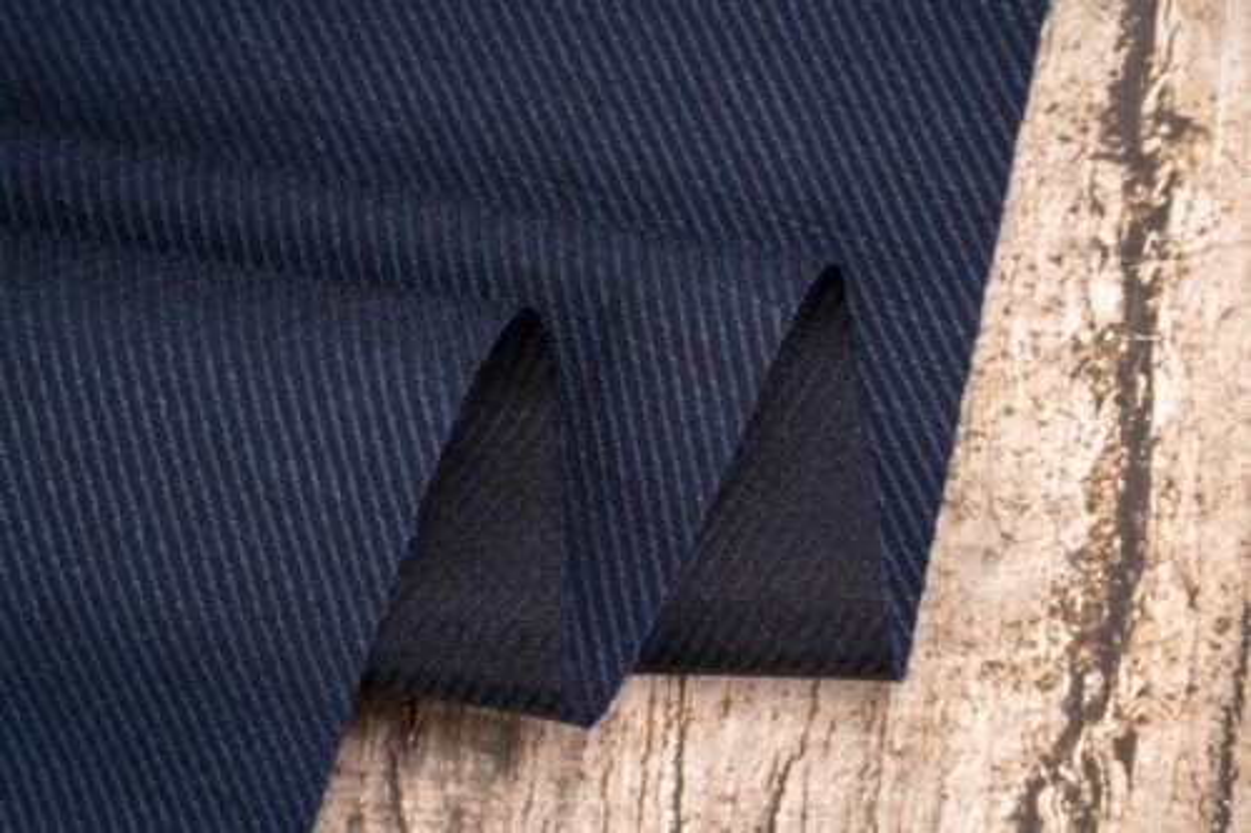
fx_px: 2605
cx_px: 626
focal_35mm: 75
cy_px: 416
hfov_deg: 27.0
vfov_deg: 18.2
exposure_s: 1/125
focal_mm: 75
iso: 100
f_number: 16
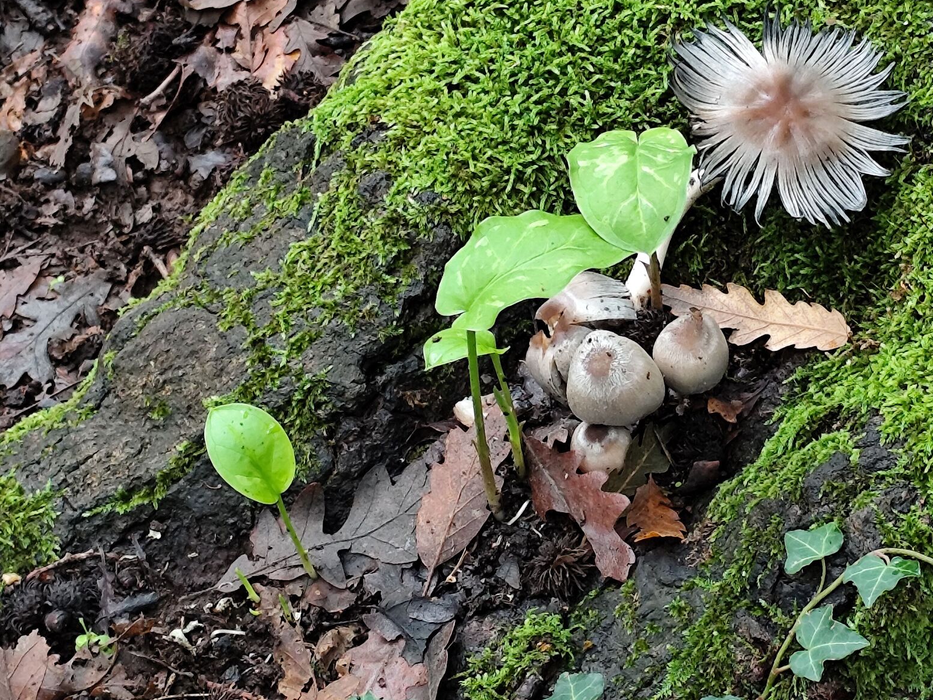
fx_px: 3882
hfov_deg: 13.7
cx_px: 654
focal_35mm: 144
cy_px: 211
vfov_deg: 10.3
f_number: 1.65
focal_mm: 6.19
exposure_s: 1/50
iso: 200
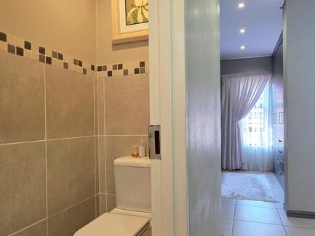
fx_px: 218
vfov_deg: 56.8
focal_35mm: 24
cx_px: 168
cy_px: 126
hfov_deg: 71.5
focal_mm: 2.2
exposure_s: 1/100
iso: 250
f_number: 1.9
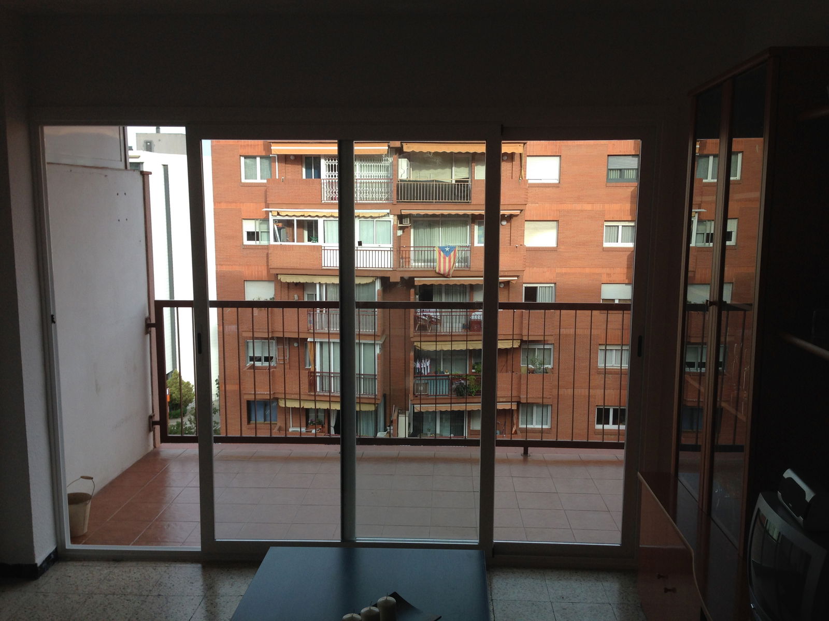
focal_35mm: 33
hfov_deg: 55.4
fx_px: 790
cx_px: 414
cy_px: 310
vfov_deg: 42.9
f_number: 2.4
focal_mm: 4.12
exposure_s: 1/337
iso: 50
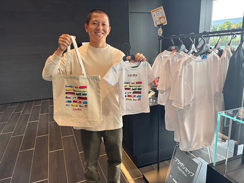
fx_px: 183
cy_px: 92
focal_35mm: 26
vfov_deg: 53.1
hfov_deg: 67.3
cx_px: 122
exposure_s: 1/122
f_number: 1.6
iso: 100
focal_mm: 5.96
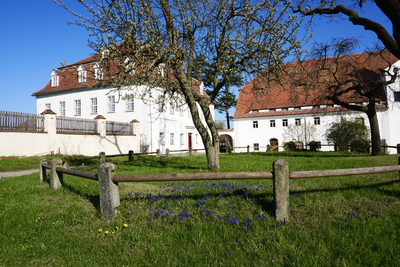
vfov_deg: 51.3
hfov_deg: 71.5
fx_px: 278
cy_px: 130
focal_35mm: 25
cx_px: 208
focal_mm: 16
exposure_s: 1/125
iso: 100
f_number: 14
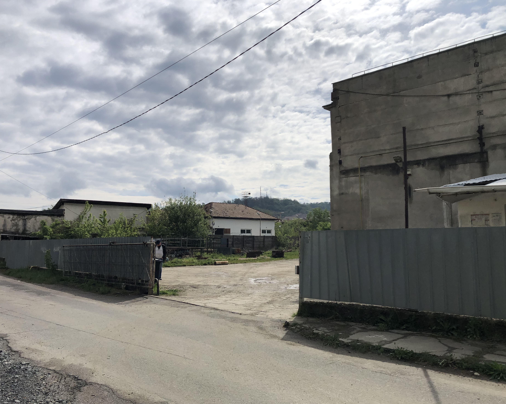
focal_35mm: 30
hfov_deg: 58.8
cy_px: 203
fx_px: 449
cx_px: 244
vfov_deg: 48.5
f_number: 1.8
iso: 20
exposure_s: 1/6897
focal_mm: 4
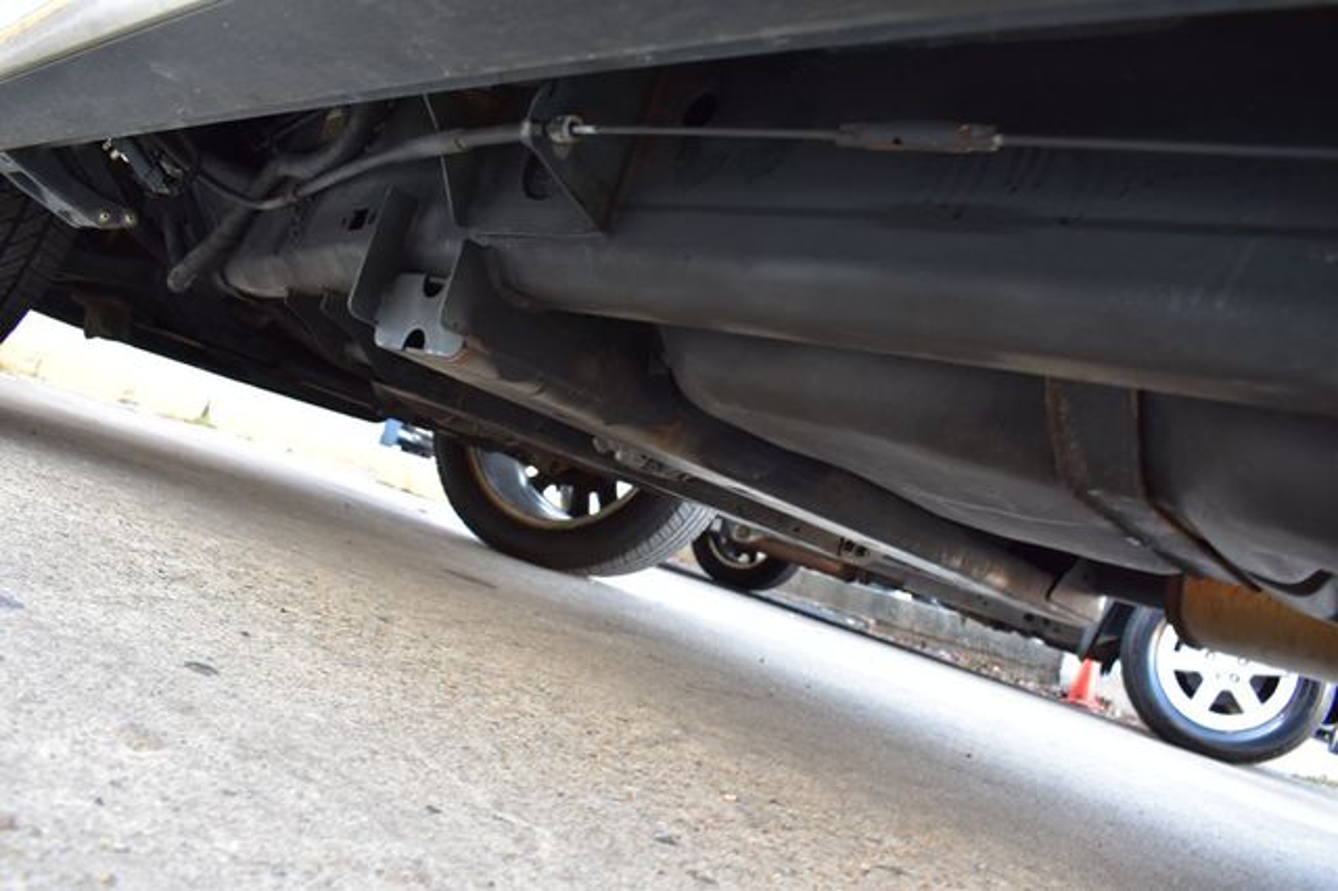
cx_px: 669
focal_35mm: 27
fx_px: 1003
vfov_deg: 47.9
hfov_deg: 67.4
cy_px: 446
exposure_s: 1/15
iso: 400
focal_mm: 18
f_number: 6.3
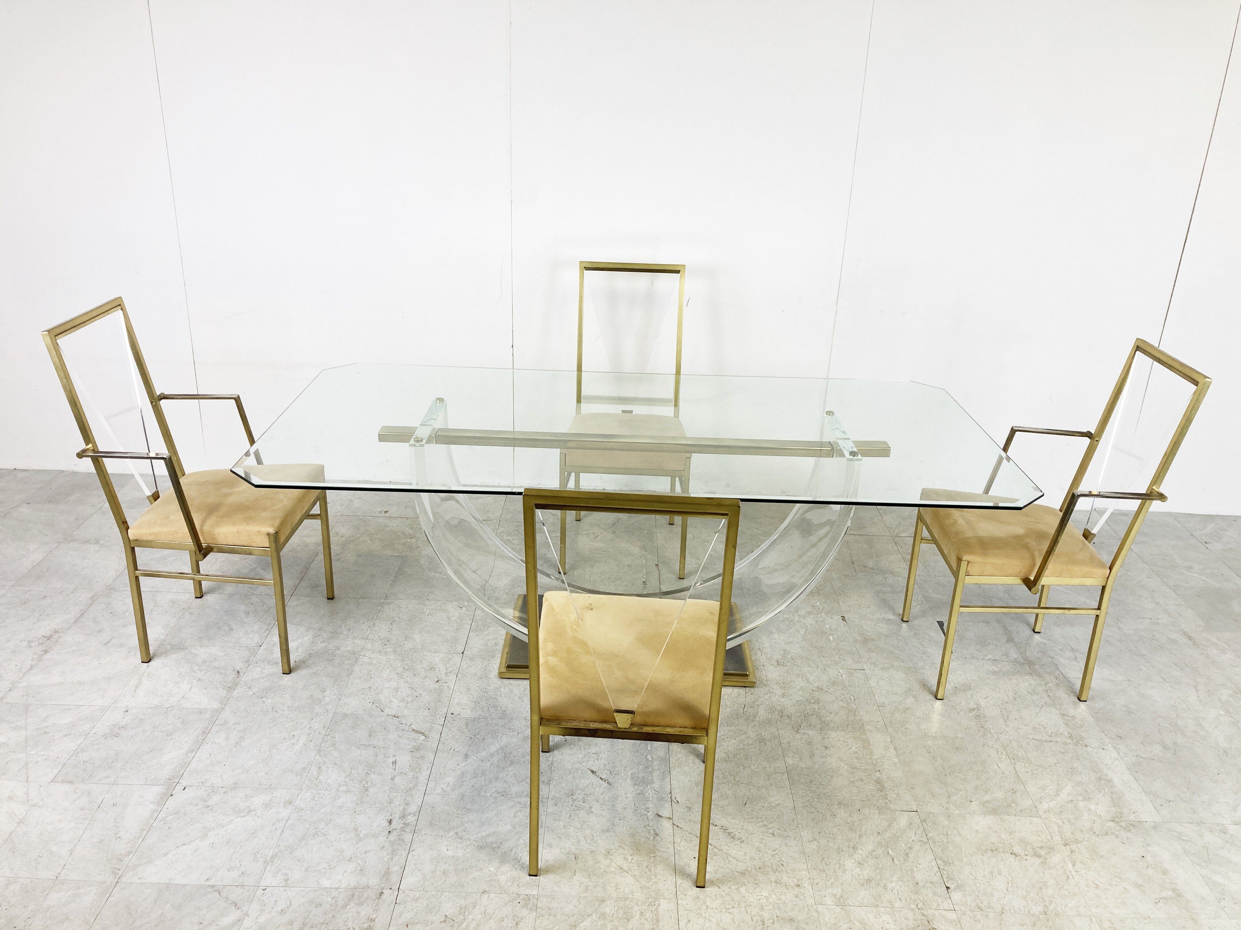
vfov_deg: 49.7
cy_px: 465
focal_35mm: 28
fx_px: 1004
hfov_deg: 63.4
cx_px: 620
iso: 50
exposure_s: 1/100
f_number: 1.8
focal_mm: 3.99
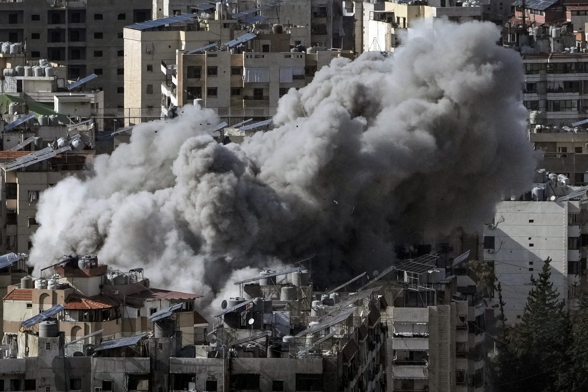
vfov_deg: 6.0
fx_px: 3740
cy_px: 196
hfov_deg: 9.0
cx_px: 294
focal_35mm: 229
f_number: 5.6
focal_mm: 229
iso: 2500
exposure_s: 1/25600
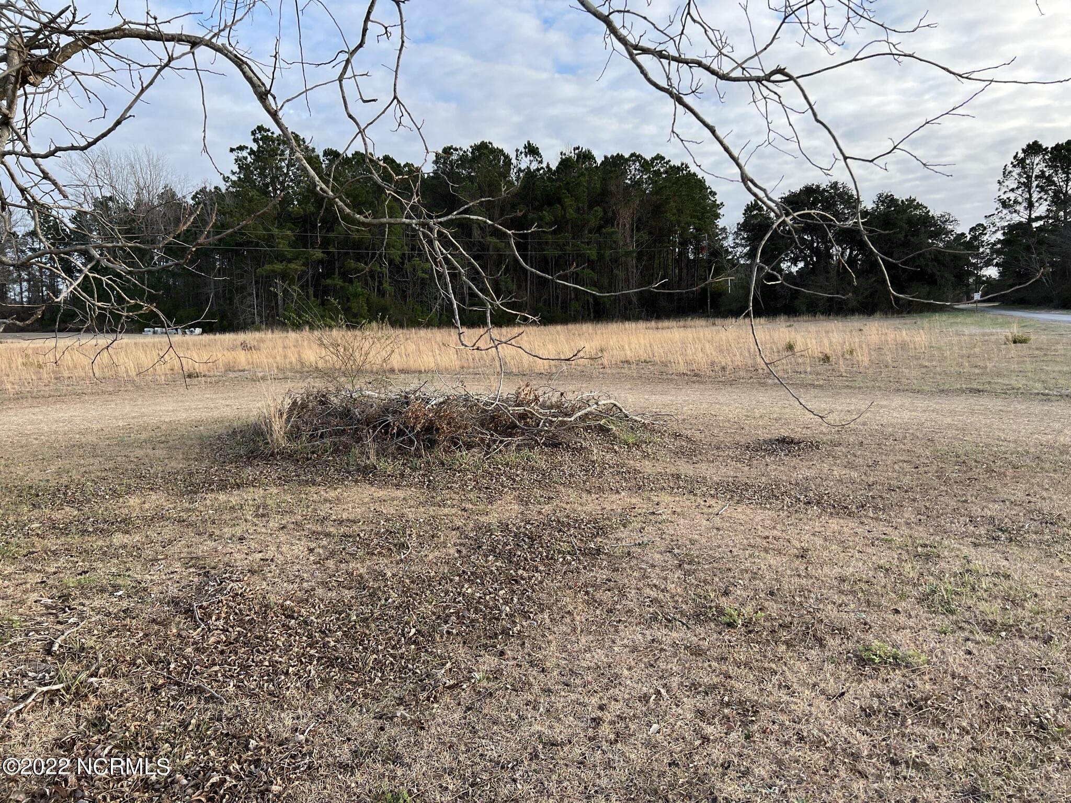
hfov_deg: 67.3
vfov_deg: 53.1
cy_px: 402
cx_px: 536
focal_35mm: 26
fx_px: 804
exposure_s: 1/1100
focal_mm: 5.7
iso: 50
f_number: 1.5
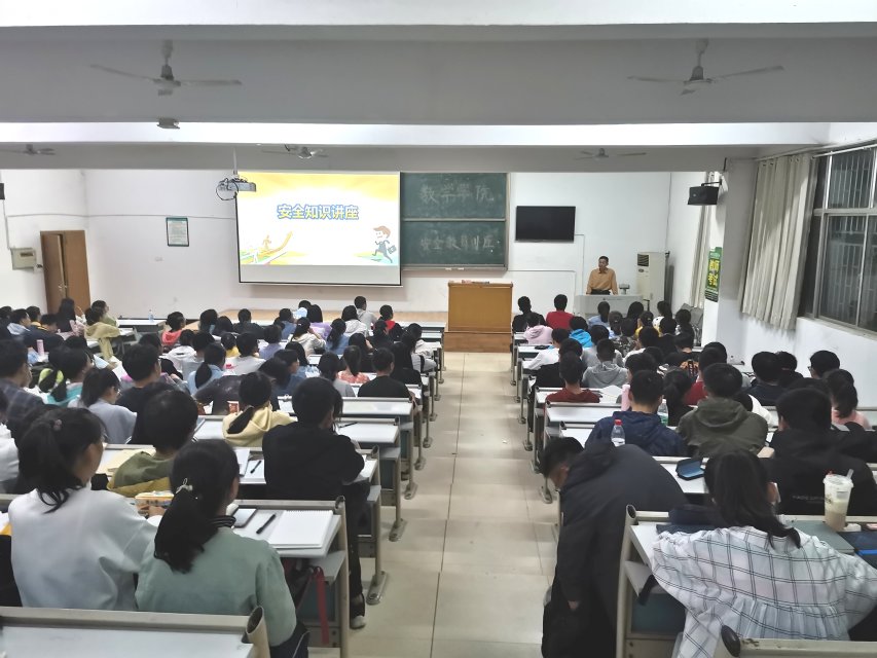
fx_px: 659
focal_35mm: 26
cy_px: 329
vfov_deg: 53.1
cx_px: 438
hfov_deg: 67.3
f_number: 1.8
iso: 250
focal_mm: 4.75
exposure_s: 1/50
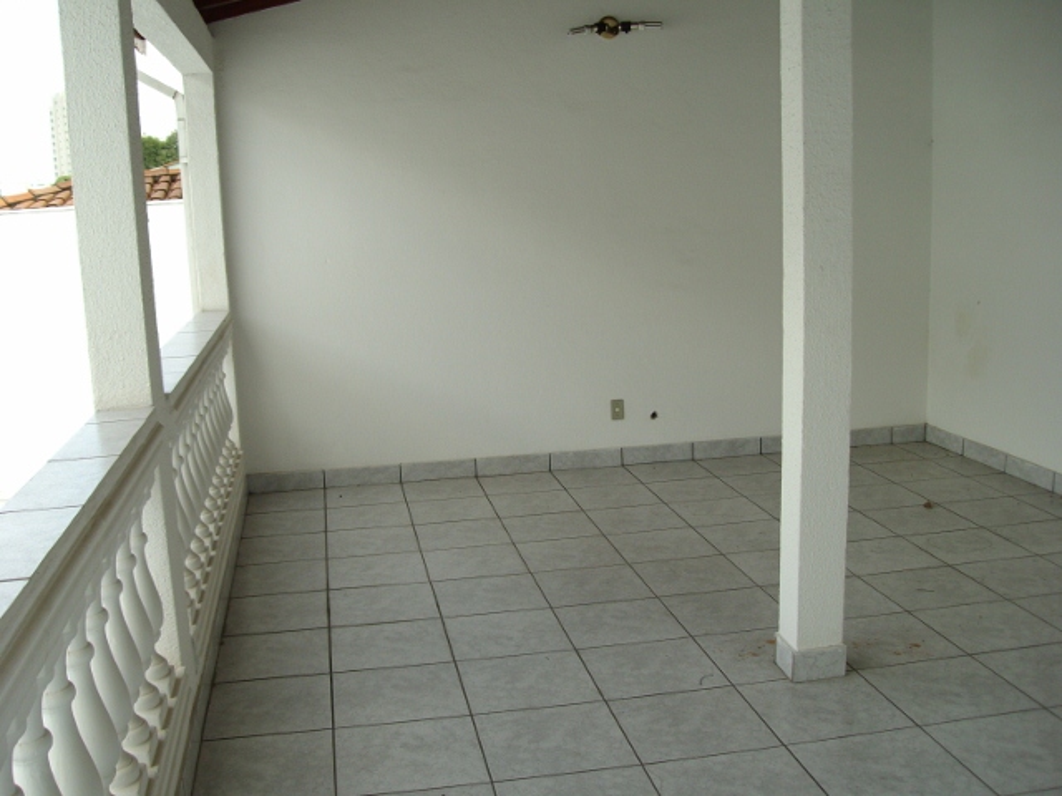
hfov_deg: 51.4
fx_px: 1104
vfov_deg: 39.7
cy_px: 398
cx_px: 531
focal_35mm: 36
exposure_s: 1/320
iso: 80
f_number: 2.7
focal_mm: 6
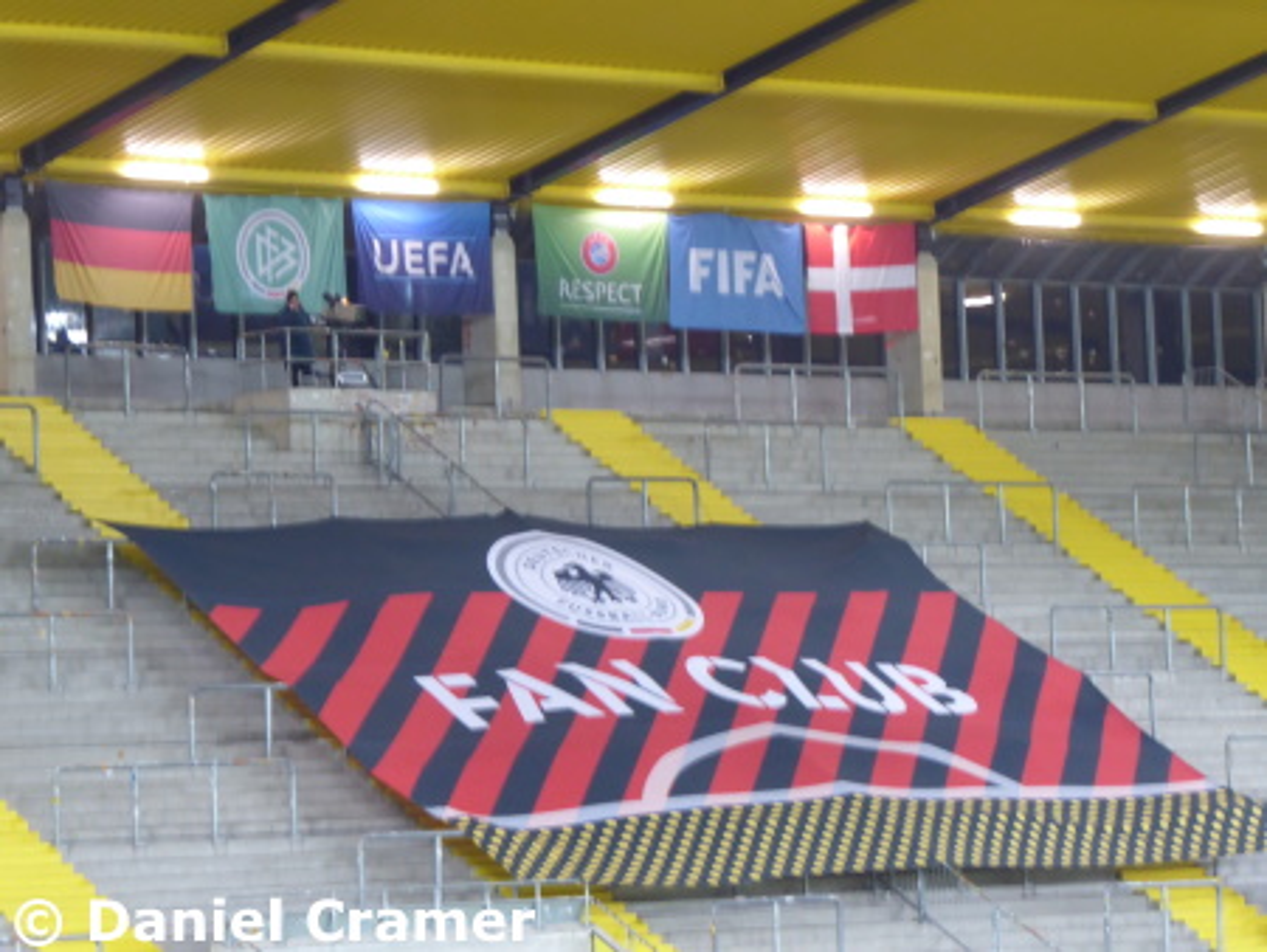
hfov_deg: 13.1
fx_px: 5530
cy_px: 476
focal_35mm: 151
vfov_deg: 9.8
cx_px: 634
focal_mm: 27.1
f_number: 5.4
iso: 400
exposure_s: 1/6
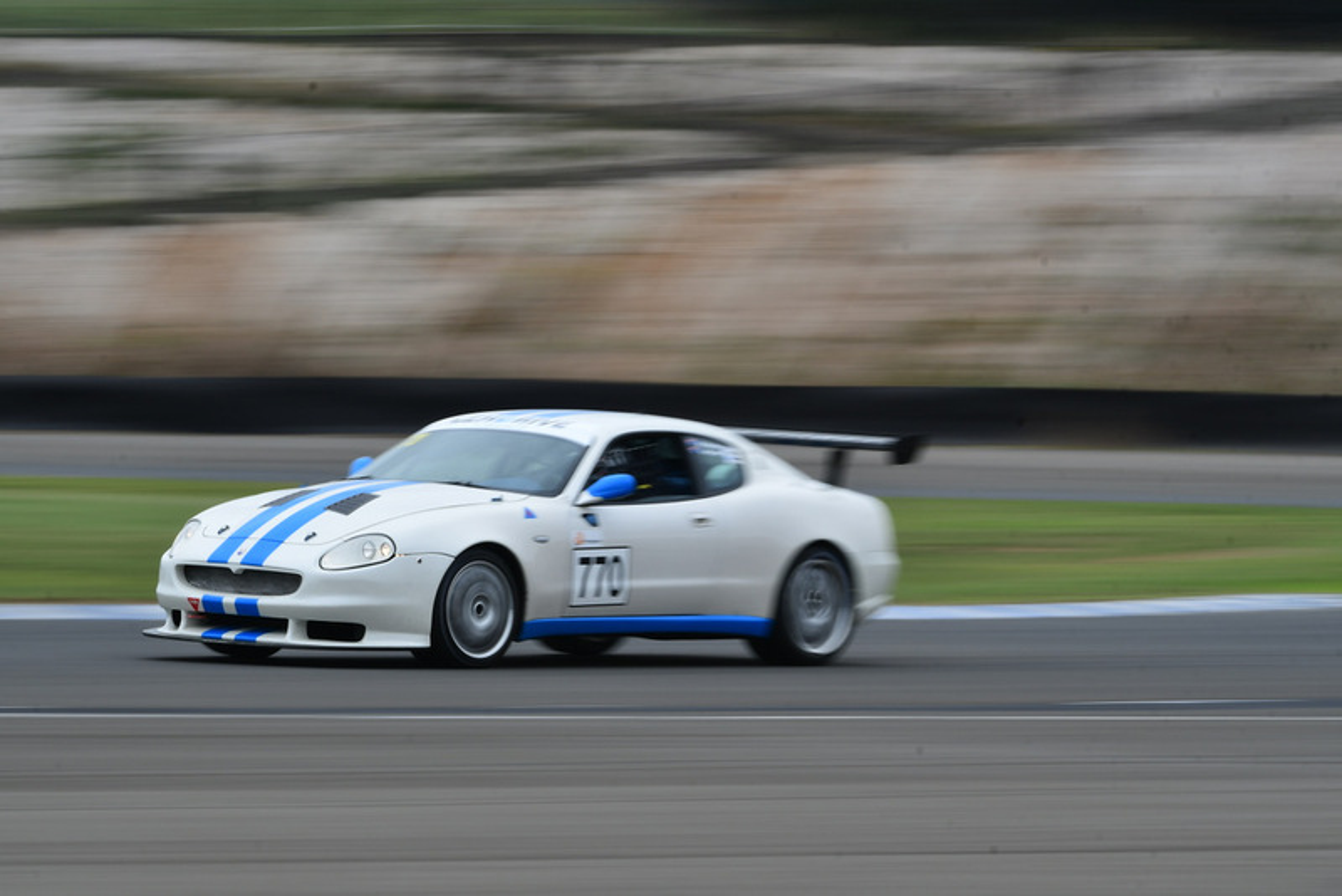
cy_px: 448
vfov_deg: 4.6
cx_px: 671
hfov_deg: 6.9
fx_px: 11187
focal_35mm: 300
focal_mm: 200
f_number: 18
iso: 100
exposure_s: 1/30
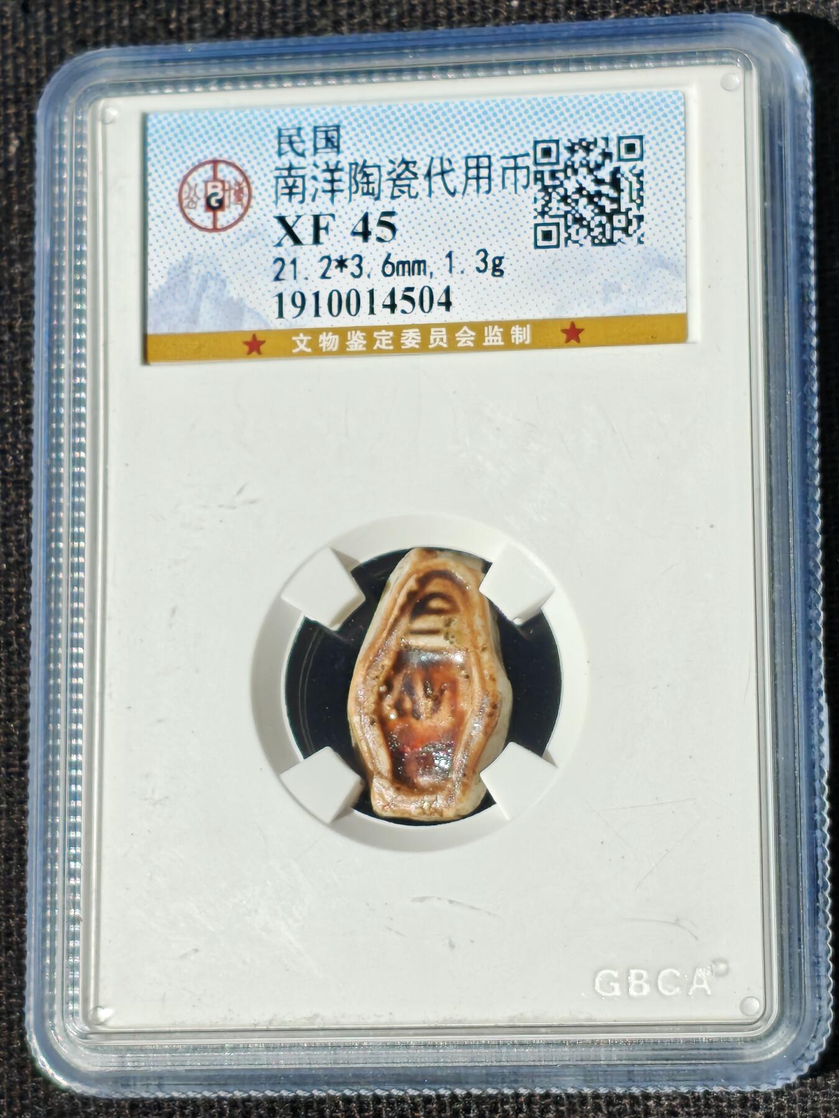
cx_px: 420
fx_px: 3587
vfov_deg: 17.7
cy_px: 559
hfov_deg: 13.3
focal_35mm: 111
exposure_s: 1/2889
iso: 50
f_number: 1.5
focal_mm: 4.94
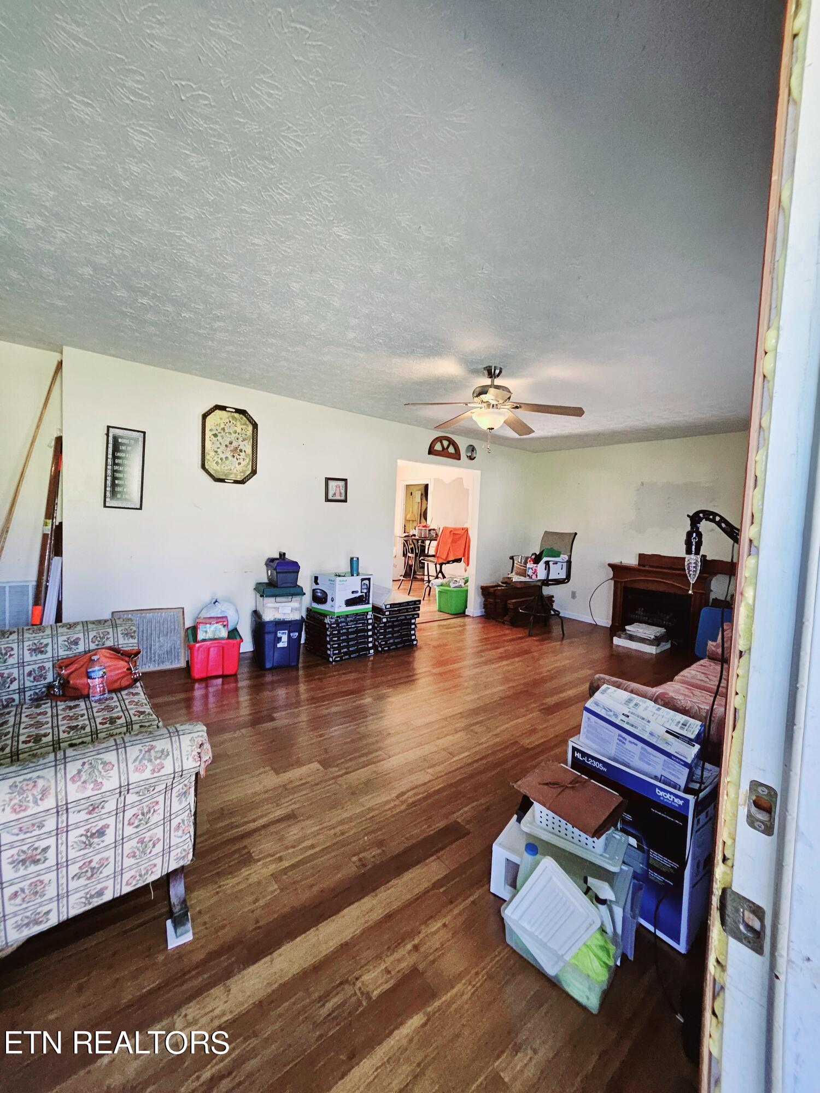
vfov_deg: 106.2
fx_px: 411
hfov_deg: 89.9
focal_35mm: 13
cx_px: 410
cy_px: 546
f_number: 2.2
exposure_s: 1/60.2
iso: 160
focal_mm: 1.74
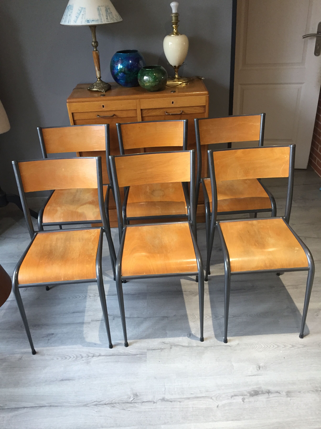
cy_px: 214
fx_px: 359
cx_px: 160
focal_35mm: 29
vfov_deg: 61.7
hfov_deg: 48.2
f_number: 2.2
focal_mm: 4.15
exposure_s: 1/33
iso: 160
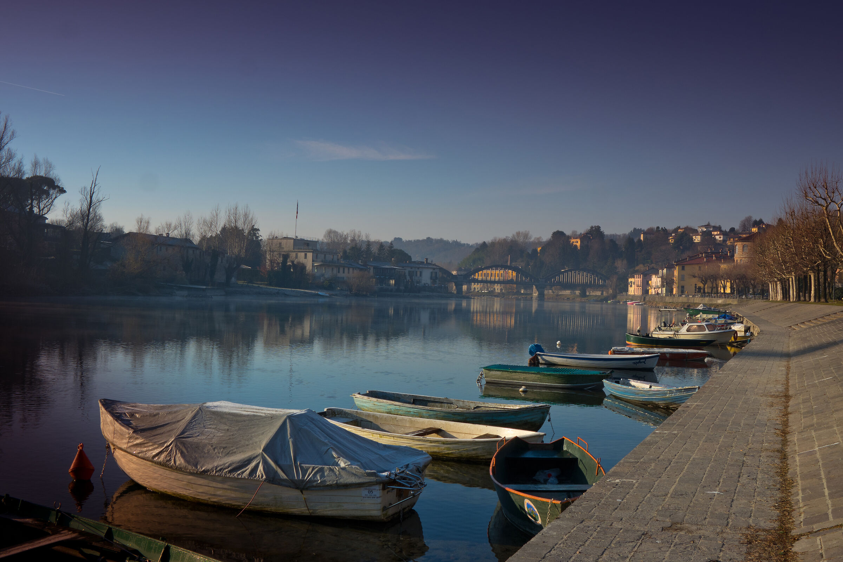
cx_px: 422
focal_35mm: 33
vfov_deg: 40.0
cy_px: 281
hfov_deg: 57.2
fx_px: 773
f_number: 11
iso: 125
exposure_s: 1/100
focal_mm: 22
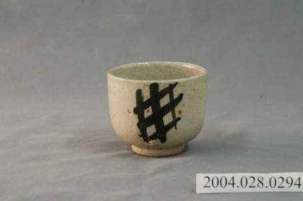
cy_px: 122
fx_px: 1236
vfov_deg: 9.3
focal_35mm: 147
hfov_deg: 14.0
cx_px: 155
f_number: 8
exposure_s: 1/20
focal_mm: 70
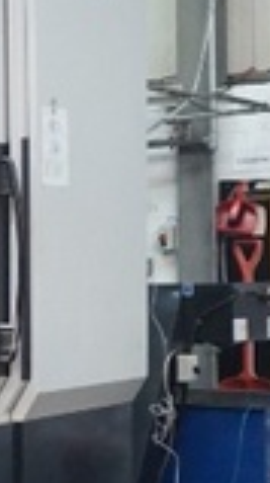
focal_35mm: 114
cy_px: 322
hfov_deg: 8.8
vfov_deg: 18.8
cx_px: -534
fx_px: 1456
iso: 2000
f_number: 3.5
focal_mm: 16
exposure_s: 1/160
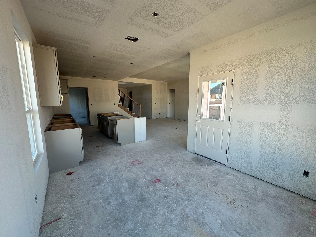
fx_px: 128
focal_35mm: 14
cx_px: 158
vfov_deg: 85.7
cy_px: 118
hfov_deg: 102.1
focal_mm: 2.22
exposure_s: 1/99
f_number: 2.2
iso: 50
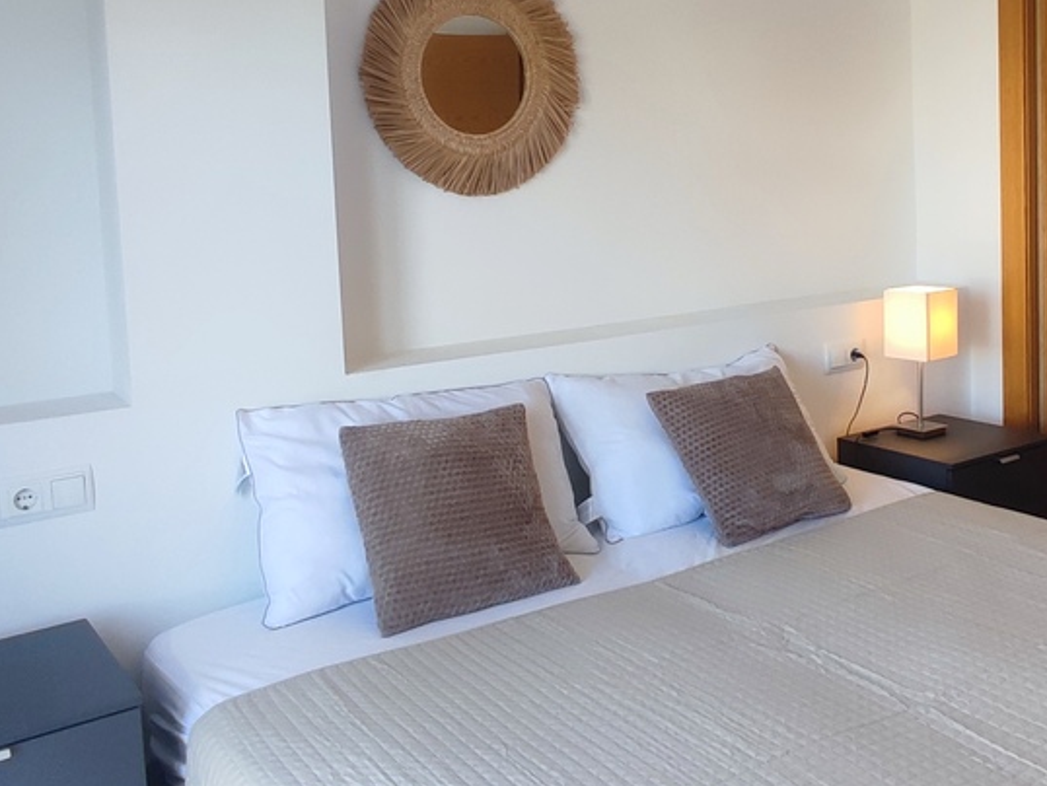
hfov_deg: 48.6
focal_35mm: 38
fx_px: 1150
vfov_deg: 37.4
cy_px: 276
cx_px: 644
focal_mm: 1.65
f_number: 2.2
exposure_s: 1/100
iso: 193
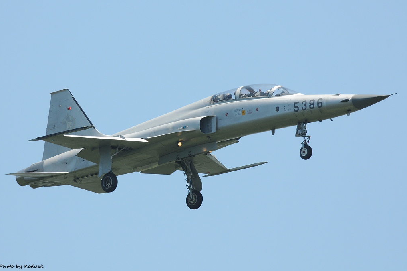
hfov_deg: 2.7
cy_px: 136
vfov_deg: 1.8
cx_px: 203
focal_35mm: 755
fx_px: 8534
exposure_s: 1/1000
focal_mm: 500
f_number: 8
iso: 400
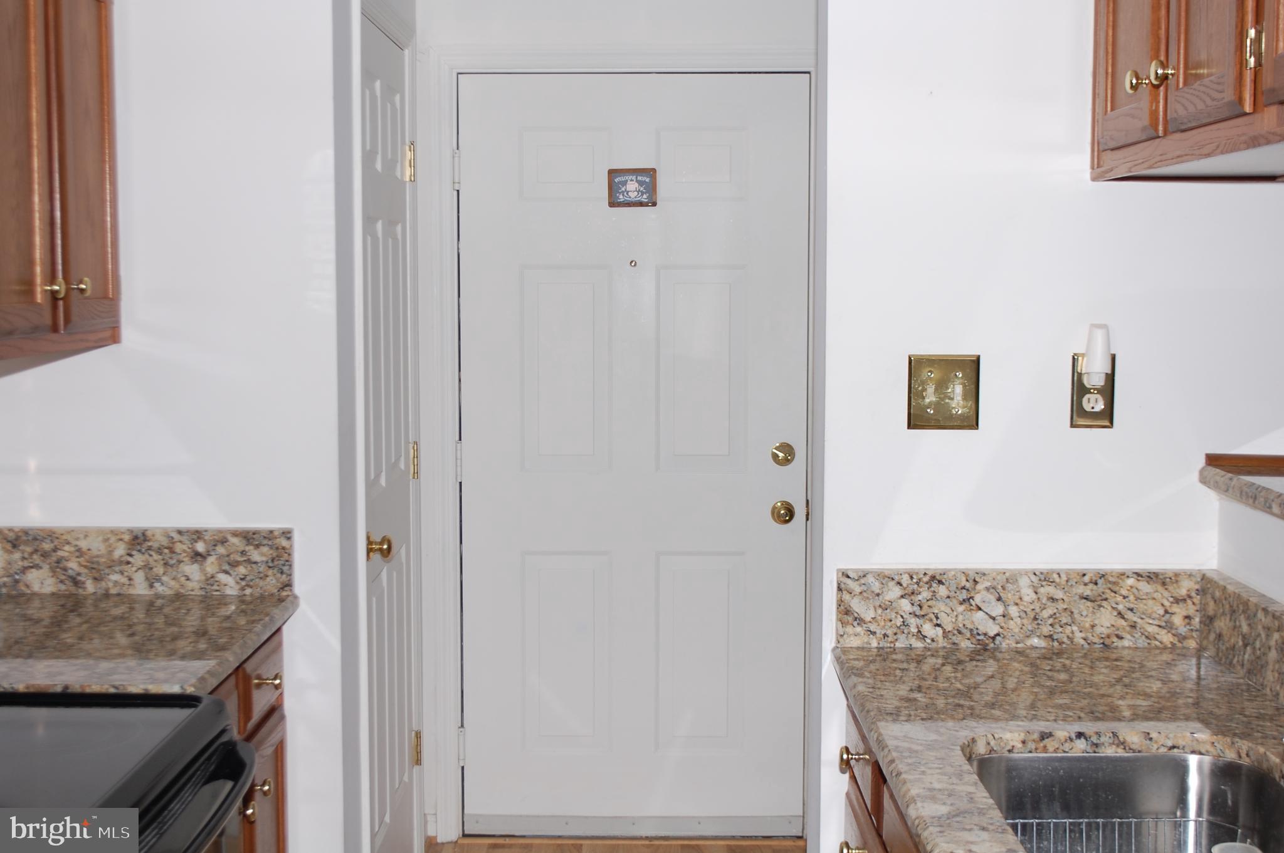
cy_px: 426
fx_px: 1710
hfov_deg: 41.2
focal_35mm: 48
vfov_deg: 28.0
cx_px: 642
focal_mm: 32
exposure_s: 1/60
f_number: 5
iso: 200
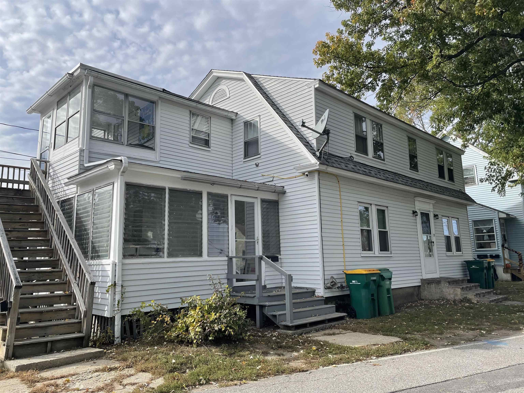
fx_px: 394
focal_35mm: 26
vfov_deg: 53.1
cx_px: 262
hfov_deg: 67.3
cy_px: 196
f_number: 1.6
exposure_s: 1/2681
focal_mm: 4.2
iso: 32
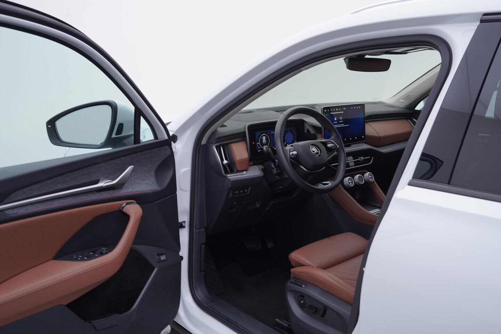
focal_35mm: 36
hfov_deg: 53.1
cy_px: 167
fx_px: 501
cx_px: 250
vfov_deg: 36.9
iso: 125
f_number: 4
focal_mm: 24
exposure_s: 1/60
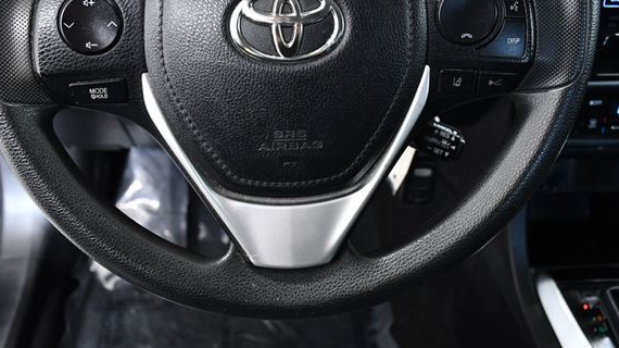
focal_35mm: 40
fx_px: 656
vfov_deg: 29.5
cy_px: 126
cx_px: 289
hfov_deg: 50.5
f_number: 5
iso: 2500
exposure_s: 1/100
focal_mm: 23
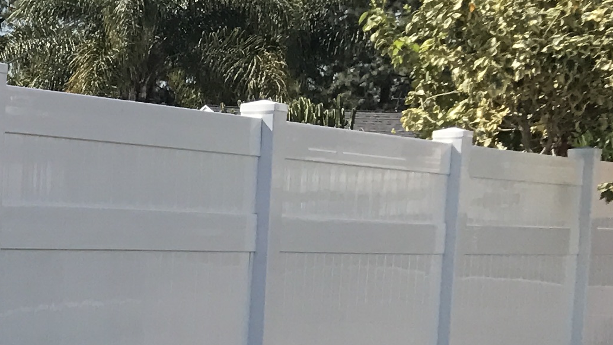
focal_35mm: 119
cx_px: -510
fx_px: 1934
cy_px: 477
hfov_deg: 15.4
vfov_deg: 9.9
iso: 20
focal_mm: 3.99
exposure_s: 1/1842
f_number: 1.8
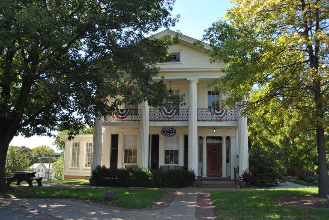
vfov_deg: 37.0
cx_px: 164
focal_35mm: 36
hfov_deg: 53.1
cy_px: 110
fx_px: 329
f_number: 5.6
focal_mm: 24
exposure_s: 1/160
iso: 100
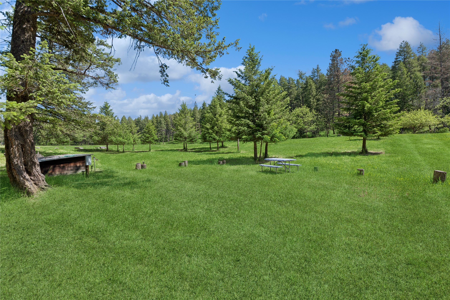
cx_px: 225
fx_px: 187
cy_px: 150
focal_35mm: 15
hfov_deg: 100.4
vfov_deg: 77.3
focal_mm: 10
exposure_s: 1/500
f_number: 6.3
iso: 100
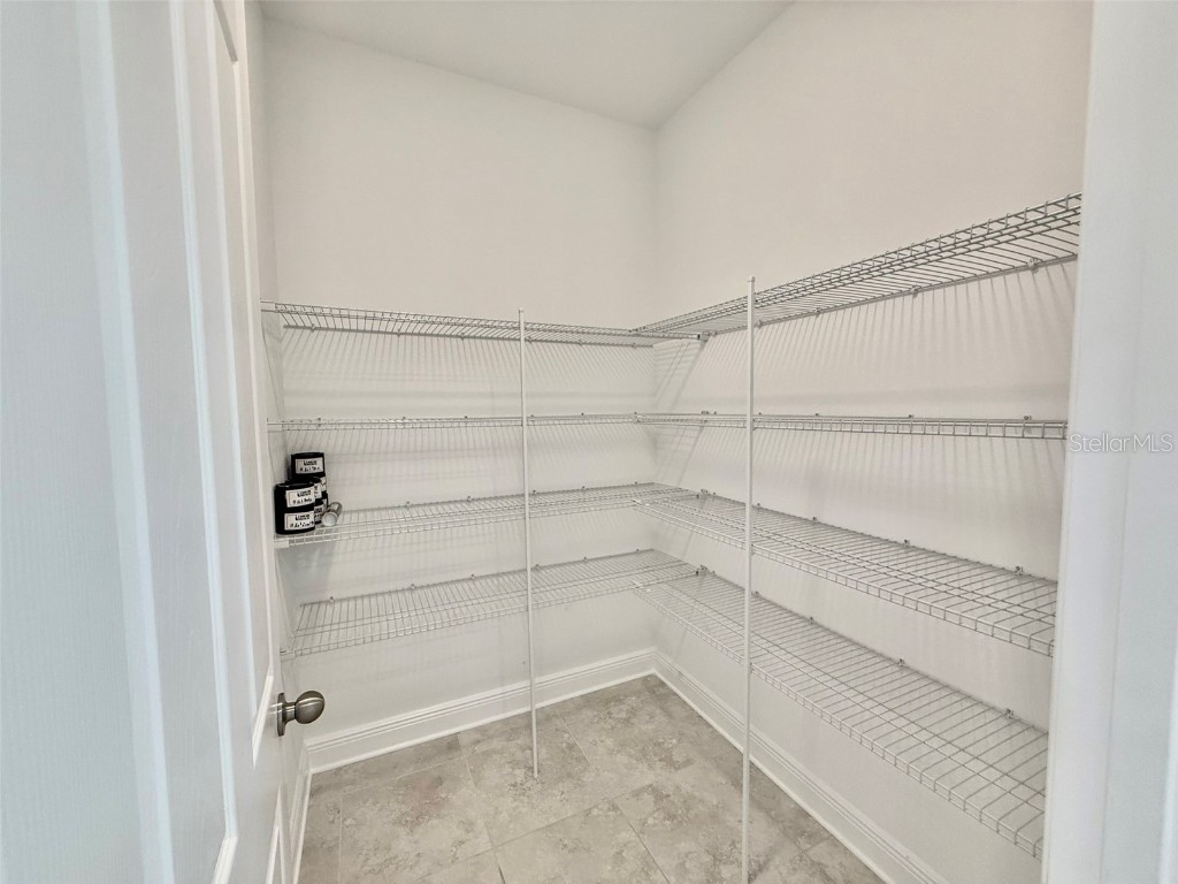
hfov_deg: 102.1
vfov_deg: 85.7
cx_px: 589
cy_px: 442
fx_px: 476
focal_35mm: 14
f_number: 2.2
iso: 200
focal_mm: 2.22
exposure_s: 1/120
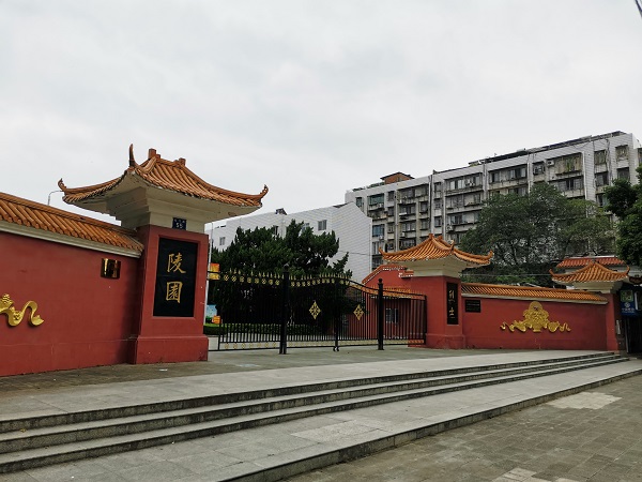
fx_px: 482
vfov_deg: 53.1
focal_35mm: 26
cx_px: 321
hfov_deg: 67.3
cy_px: 241
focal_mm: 4.75
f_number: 1.8
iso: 50
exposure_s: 1/1934
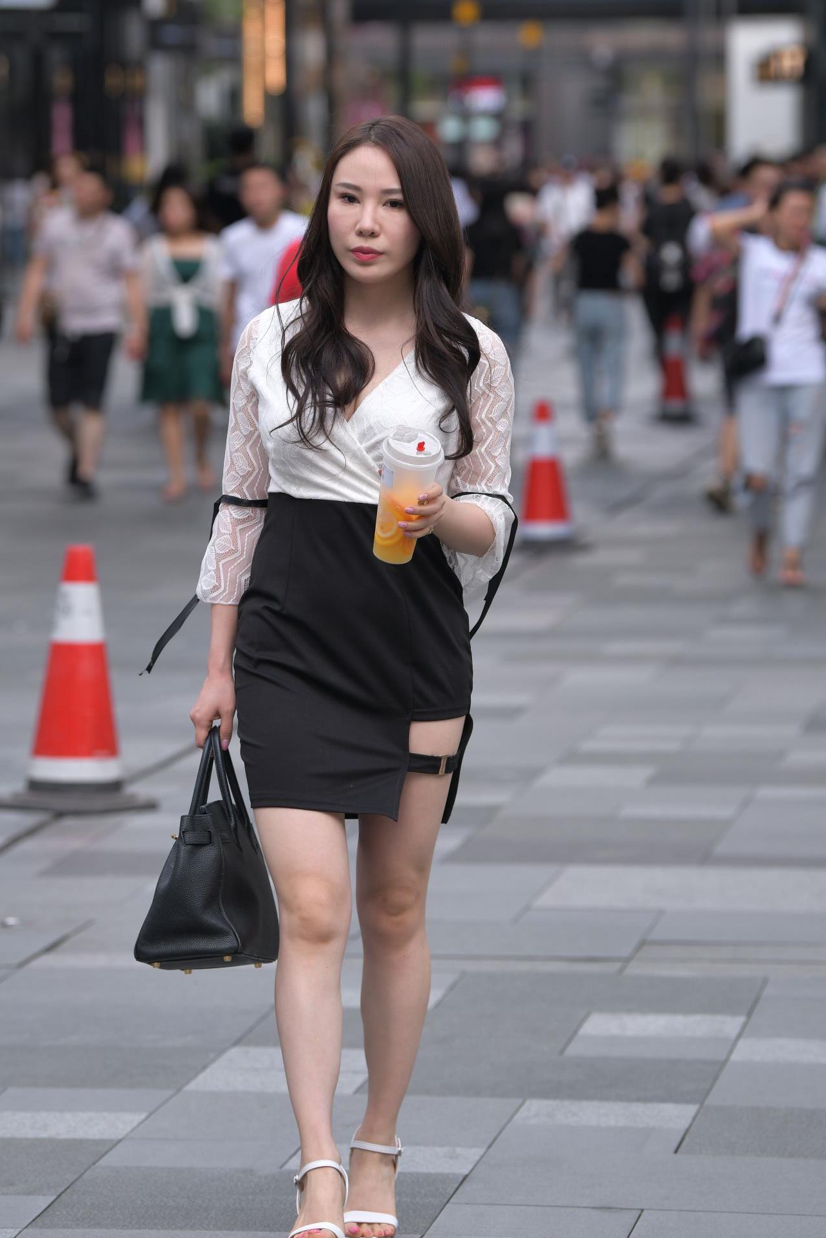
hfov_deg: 7.2
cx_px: 349
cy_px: 509
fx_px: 6571
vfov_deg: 10.8
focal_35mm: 191
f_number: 4
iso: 250
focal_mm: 135
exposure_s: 1/640
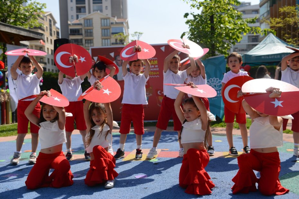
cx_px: 150
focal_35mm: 40
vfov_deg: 33.4
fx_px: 332
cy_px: 100
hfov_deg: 48.5
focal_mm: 40
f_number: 3.5
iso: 100
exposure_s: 1/1000
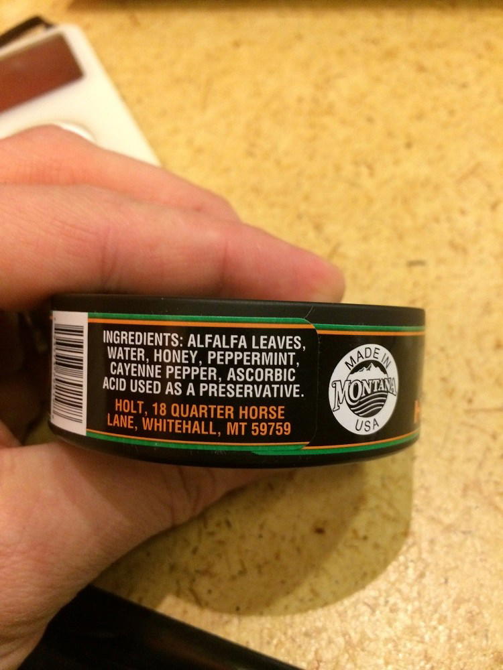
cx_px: 252
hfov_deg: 46.8
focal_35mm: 30
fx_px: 581
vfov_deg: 60.0
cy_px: 335
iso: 320
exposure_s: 1/20
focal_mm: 4.12
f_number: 2.2
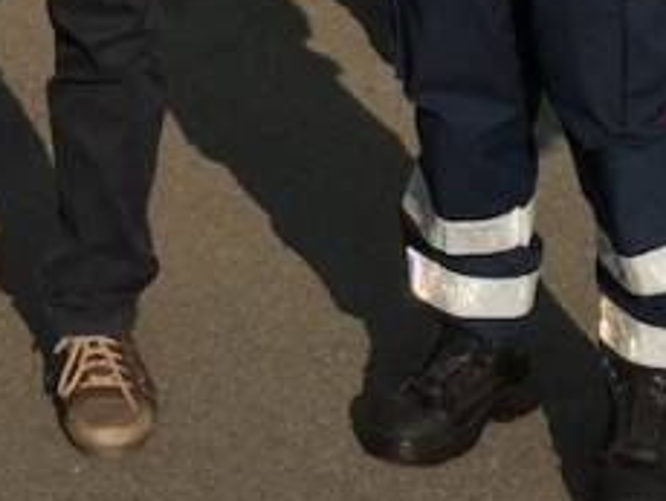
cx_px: -110
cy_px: -504
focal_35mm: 129
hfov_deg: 14.8
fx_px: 2485
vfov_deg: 10.6
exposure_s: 1/2825
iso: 32
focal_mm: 4.15
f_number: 2.2
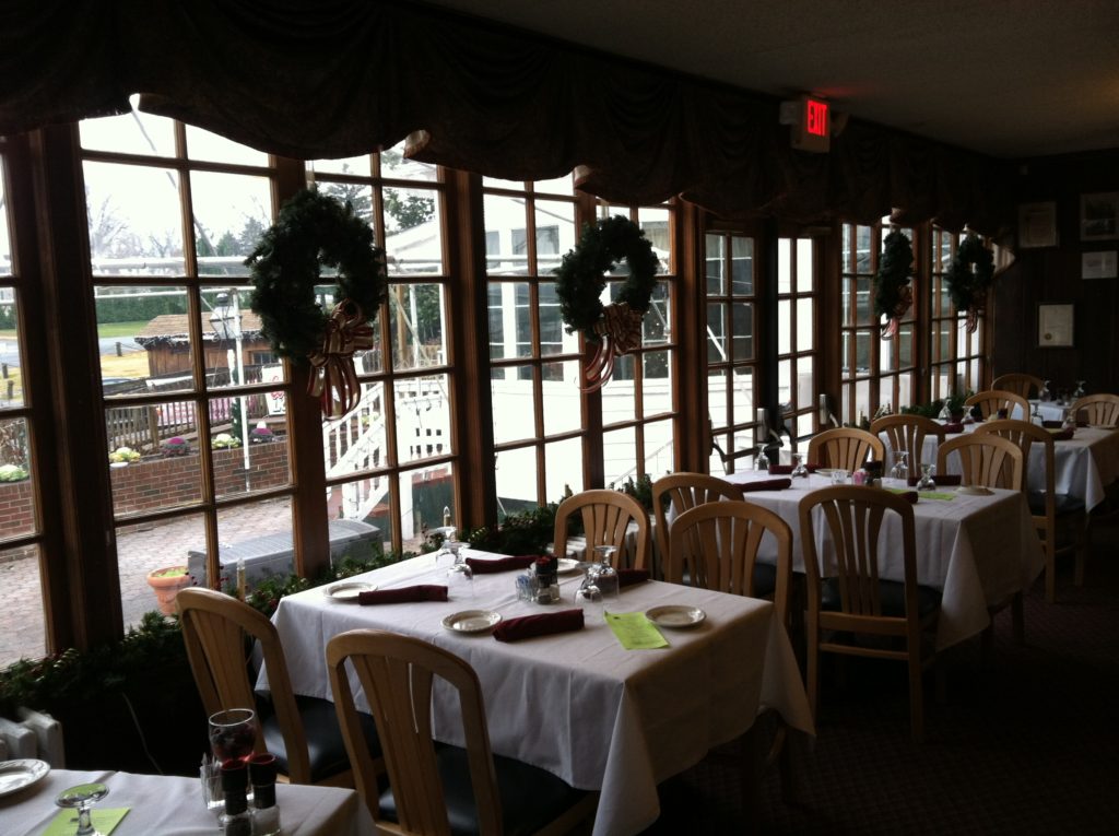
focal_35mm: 35
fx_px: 1130
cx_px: 560
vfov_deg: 40.6
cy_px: 418
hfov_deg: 52.7
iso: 100
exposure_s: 1/15
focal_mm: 3.85
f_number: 2.8
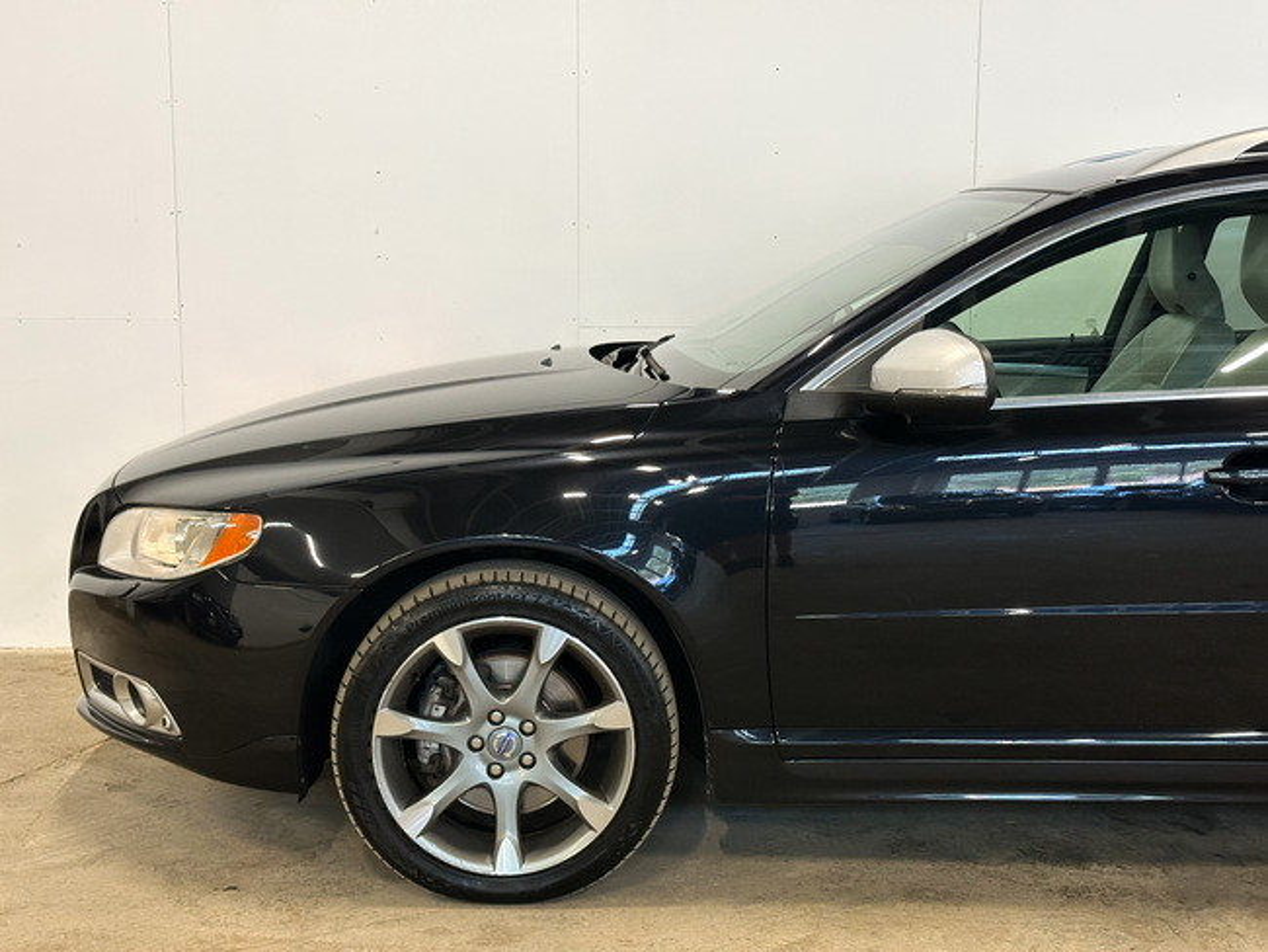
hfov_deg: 39.6
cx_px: 634
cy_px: 476
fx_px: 1759
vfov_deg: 30.3
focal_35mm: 48
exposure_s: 1/50
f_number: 1.8
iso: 125
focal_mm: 6.86
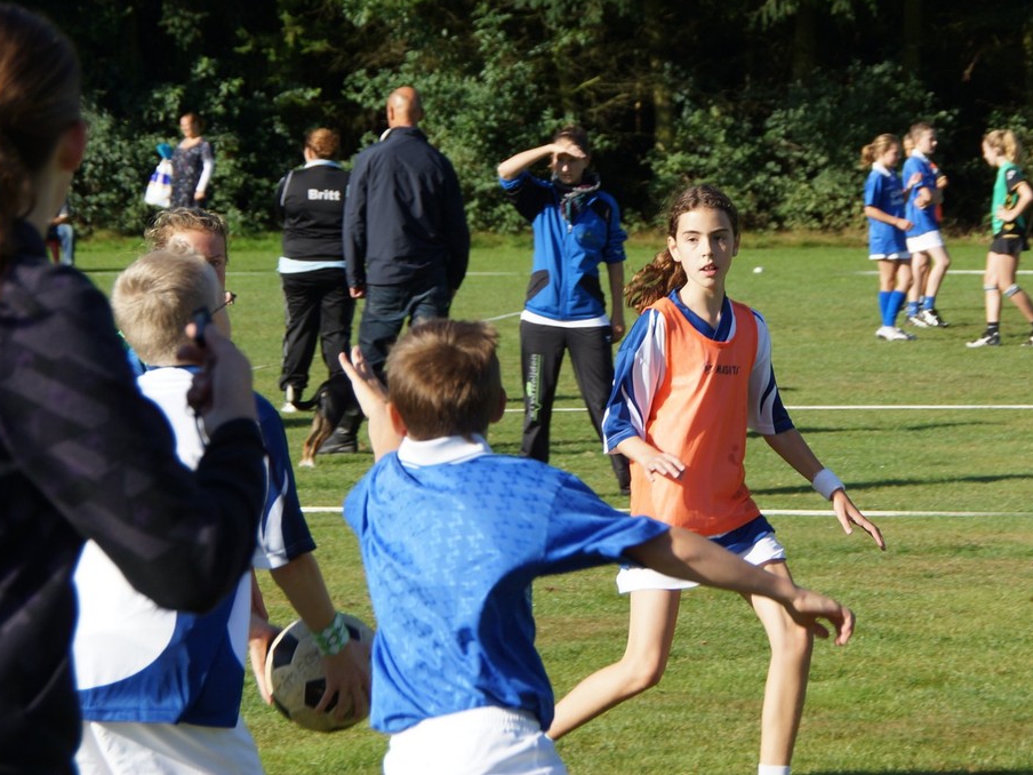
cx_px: 481
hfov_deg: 16.1
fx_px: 3657
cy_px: 386
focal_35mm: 123
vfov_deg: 12.1
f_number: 5.6
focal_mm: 75
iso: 100
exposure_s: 1/320
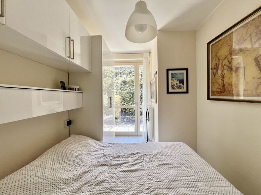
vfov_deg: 89.9
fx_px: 98
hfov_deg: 106.2
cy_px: 98
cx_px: 130
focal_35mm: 13
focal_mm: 1.57
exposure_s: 1/99
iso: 64
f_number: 1.8
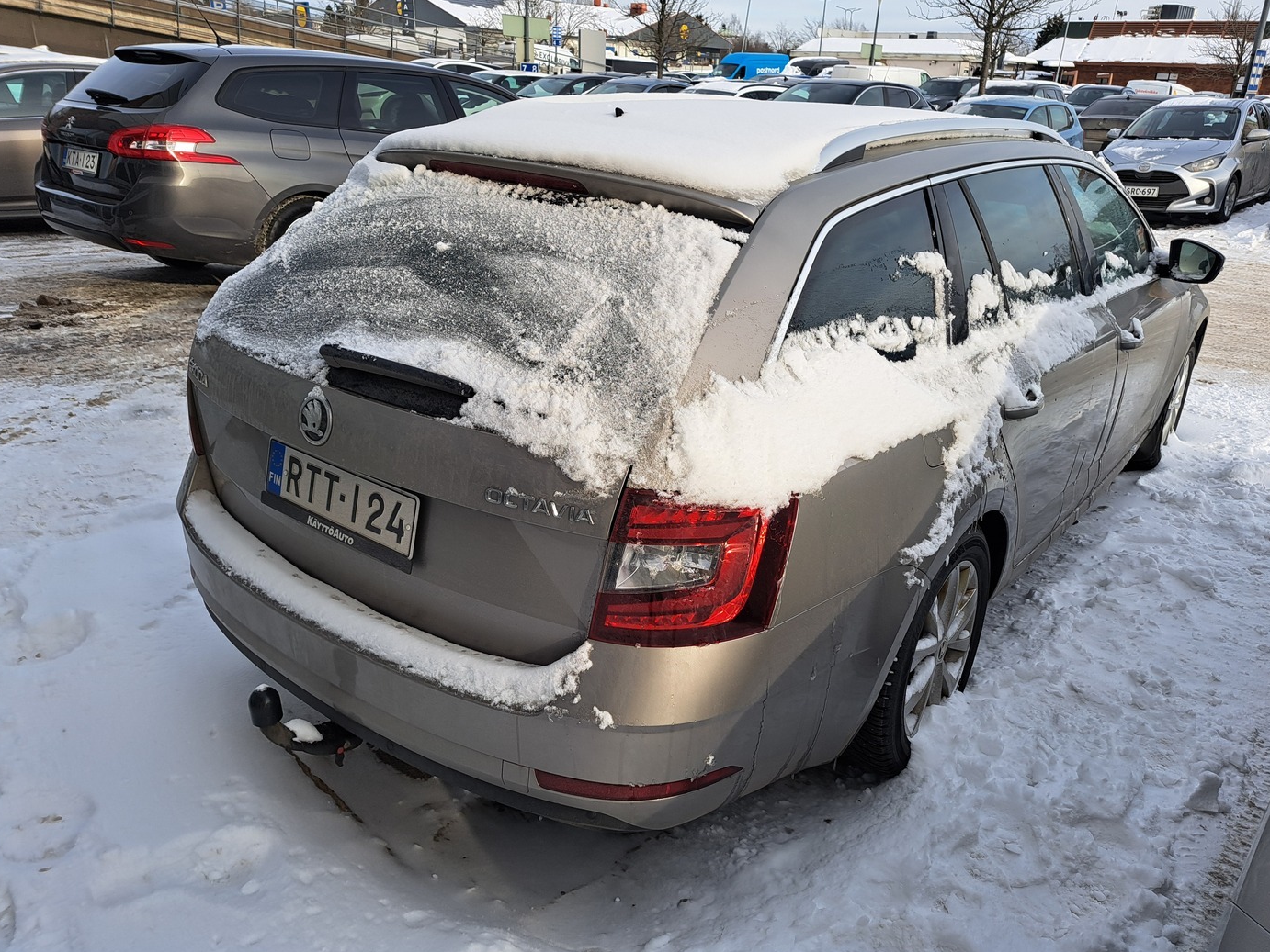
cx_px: 650
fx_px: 917
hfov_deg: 69.4
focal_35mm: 25
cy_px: 466
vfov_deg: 54.9
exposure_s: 1/638
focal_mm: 5.23
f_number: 1.8
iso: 50
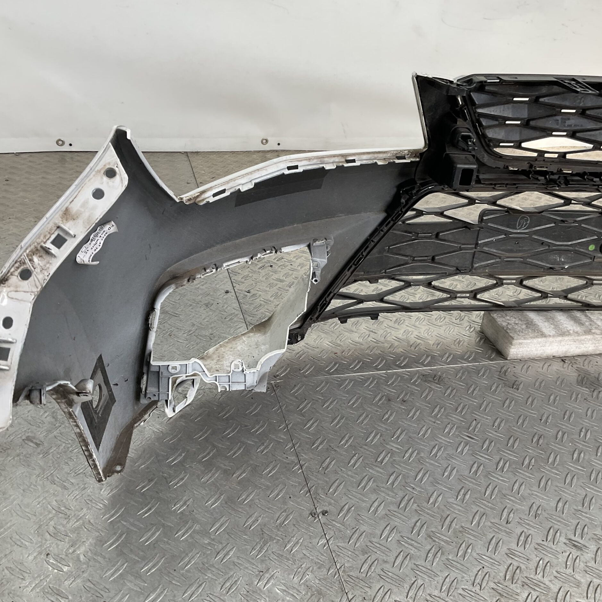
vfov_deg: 47.2
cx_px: 308
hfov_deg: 47.2
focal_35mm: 35
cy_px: 298
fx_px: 689
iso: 16
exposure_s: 1/135
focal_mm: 3
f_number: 1.8
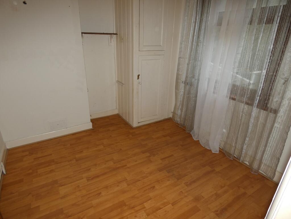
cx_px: 146
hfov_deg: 81.7
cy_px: 110
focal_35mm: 20
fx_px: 168
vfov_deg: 66.0
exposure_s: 1/125
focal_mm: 3.6
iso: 80
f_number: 2.8
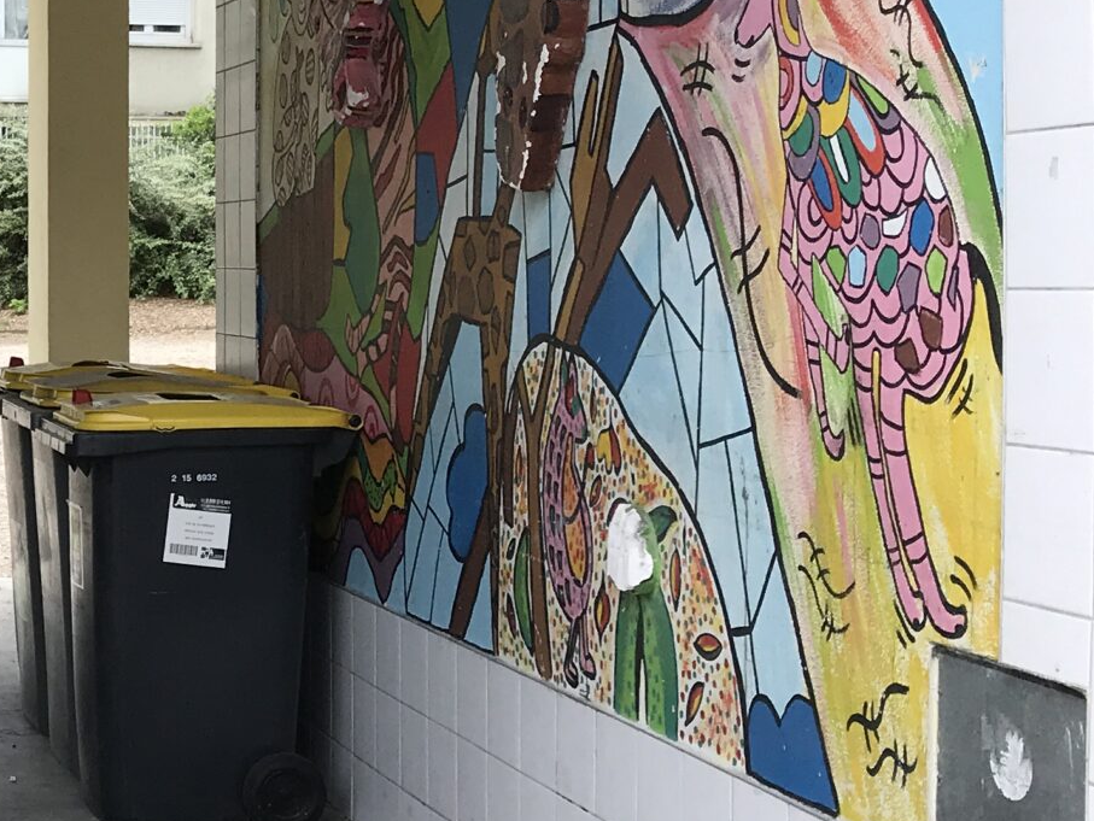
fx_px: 2498
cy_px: 333
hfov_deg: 21.8
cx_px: -403
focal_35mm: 79
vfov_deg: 18.7
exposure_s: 1/458
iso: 20
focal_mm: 3.99
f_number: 1.8
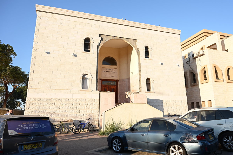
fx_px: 181
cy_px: 66
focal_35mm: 28
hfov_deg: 65.4
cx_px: 125
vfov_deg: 46.3
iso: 320
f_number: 4
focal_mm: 24
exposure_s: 1/1000
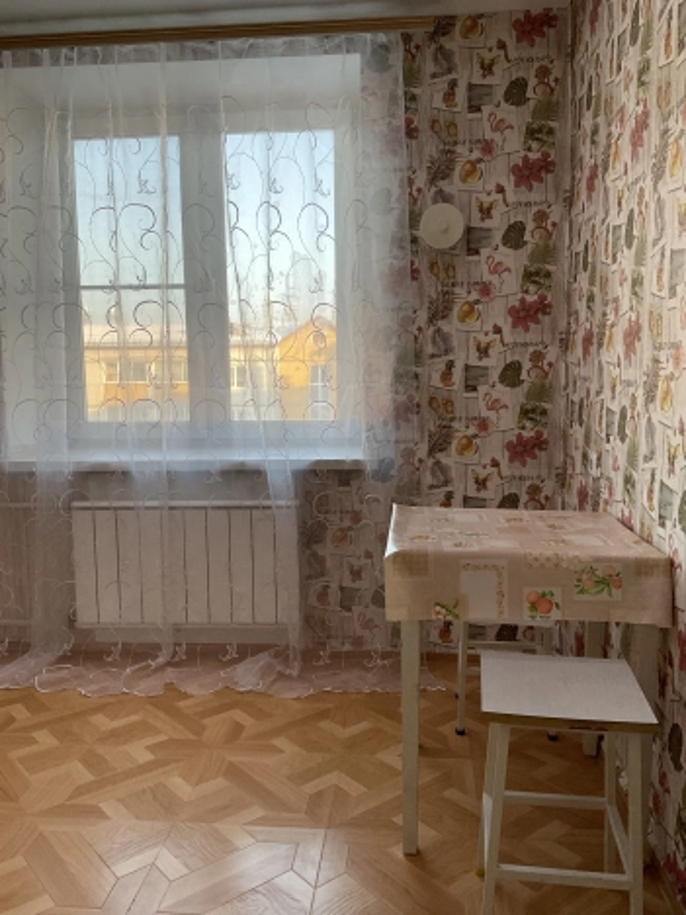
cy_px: 458
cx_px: 343
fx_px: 766
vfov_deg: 61.7
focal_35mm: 29
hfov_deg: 48.2
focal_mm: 3
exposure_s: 1/100
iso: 50
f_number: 1.8
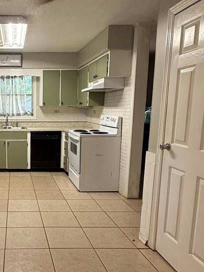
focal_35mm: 31
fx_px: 244
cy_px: 144
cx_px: 17
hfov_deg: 41.4
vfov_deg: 58.3
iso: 250
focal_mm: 2.22
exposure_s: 1/60
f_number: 2.2
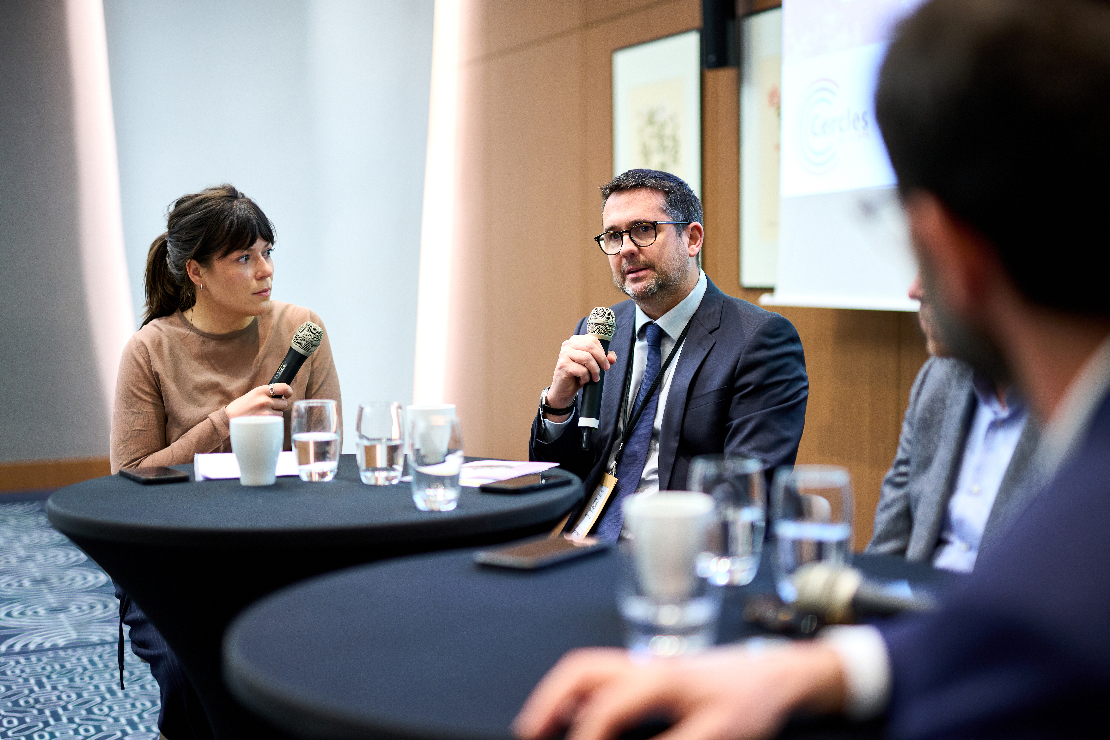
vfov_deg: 27.0
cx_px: 555
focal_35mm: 50
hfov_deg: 39.6
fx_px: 1542
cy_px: 370
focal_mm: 50
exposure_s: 1/125
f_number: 1.4
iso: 500
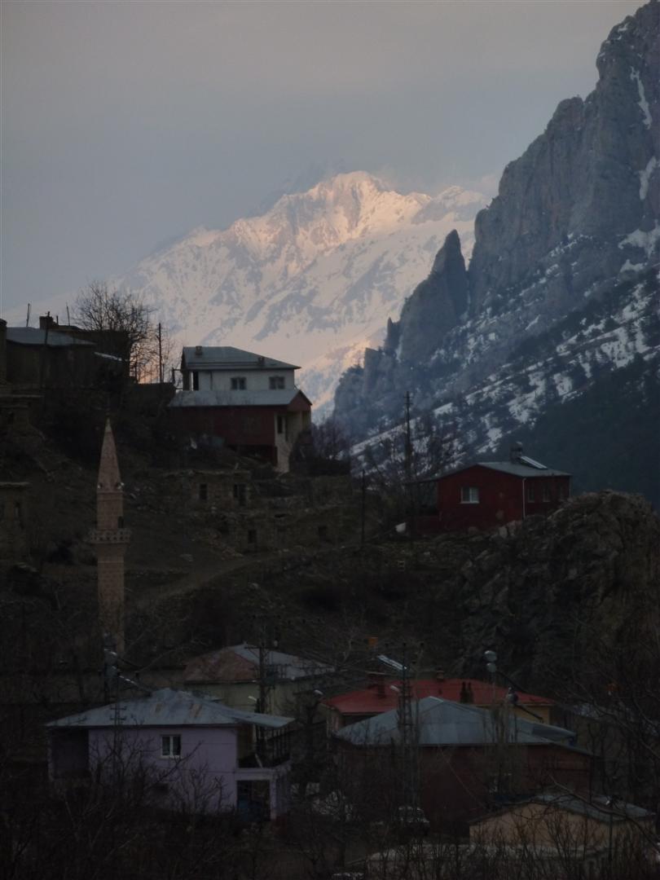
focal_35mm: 355
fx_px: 9025
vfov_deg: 5.6
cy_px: 440
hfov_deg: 4.2
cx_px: 330
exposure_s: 1/125
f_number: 5.9
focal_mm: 63.6
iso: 160
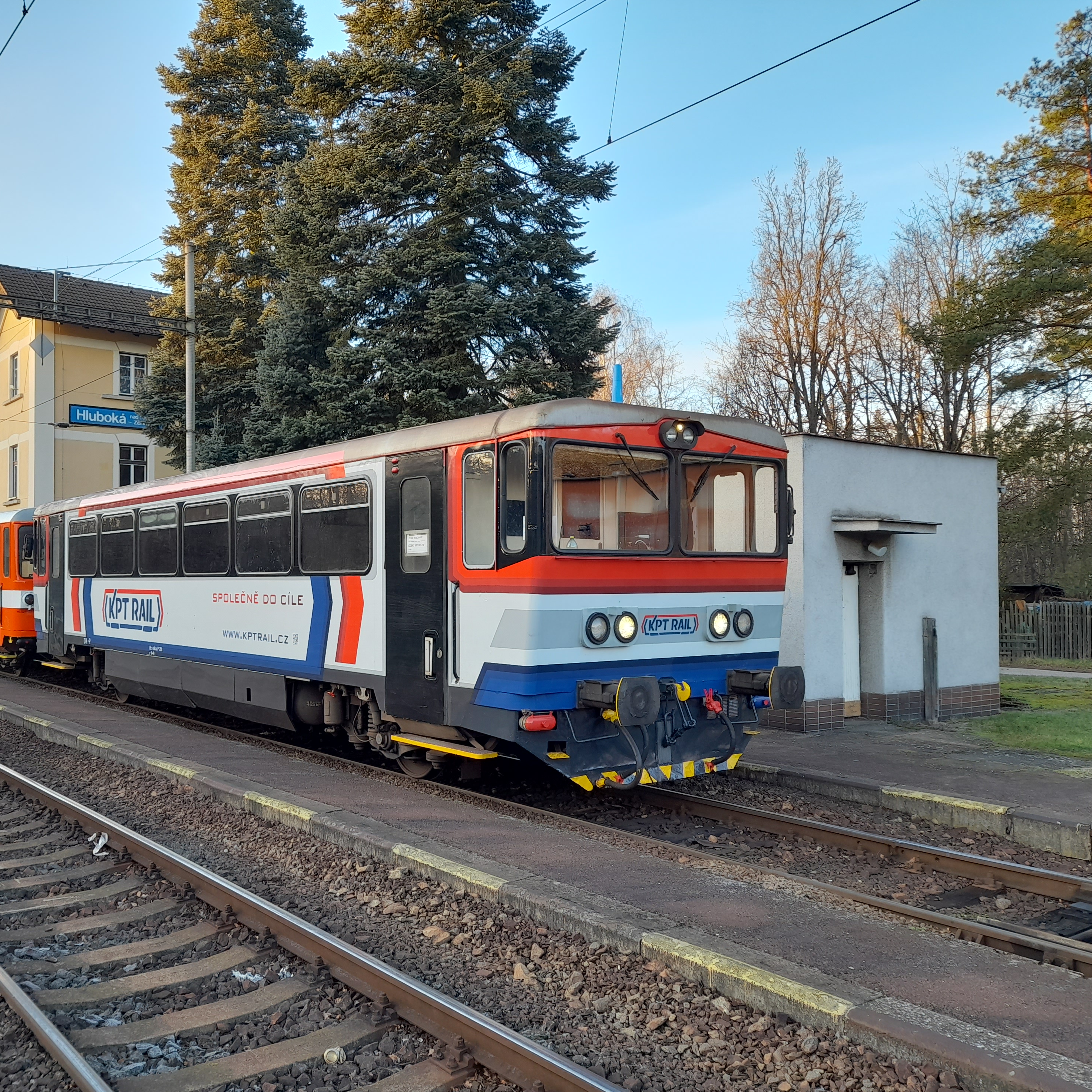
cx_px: 384
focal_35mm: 30
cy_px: 551
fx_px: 1071
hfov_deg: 53.2
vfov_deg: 54.0
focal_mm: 4.6
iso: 20
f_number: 2
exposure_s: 1/50
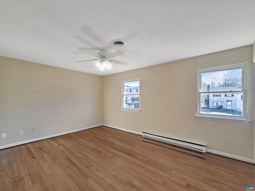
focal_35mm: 13
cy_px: 96
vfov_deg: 89.9
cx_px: 128
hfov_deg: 106.2
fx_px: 96
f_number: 2.2
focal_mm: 2.2
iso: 50
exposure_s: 1/288
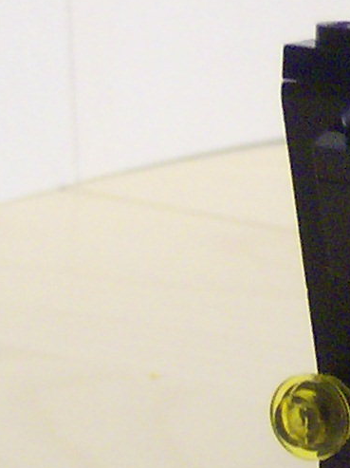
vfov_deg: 8.2
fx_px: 3240
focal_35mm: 240
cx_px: 900
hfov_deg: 5.9
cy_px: 146
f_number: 3.1
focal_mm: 7.7
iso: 200
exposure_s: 1/11.7
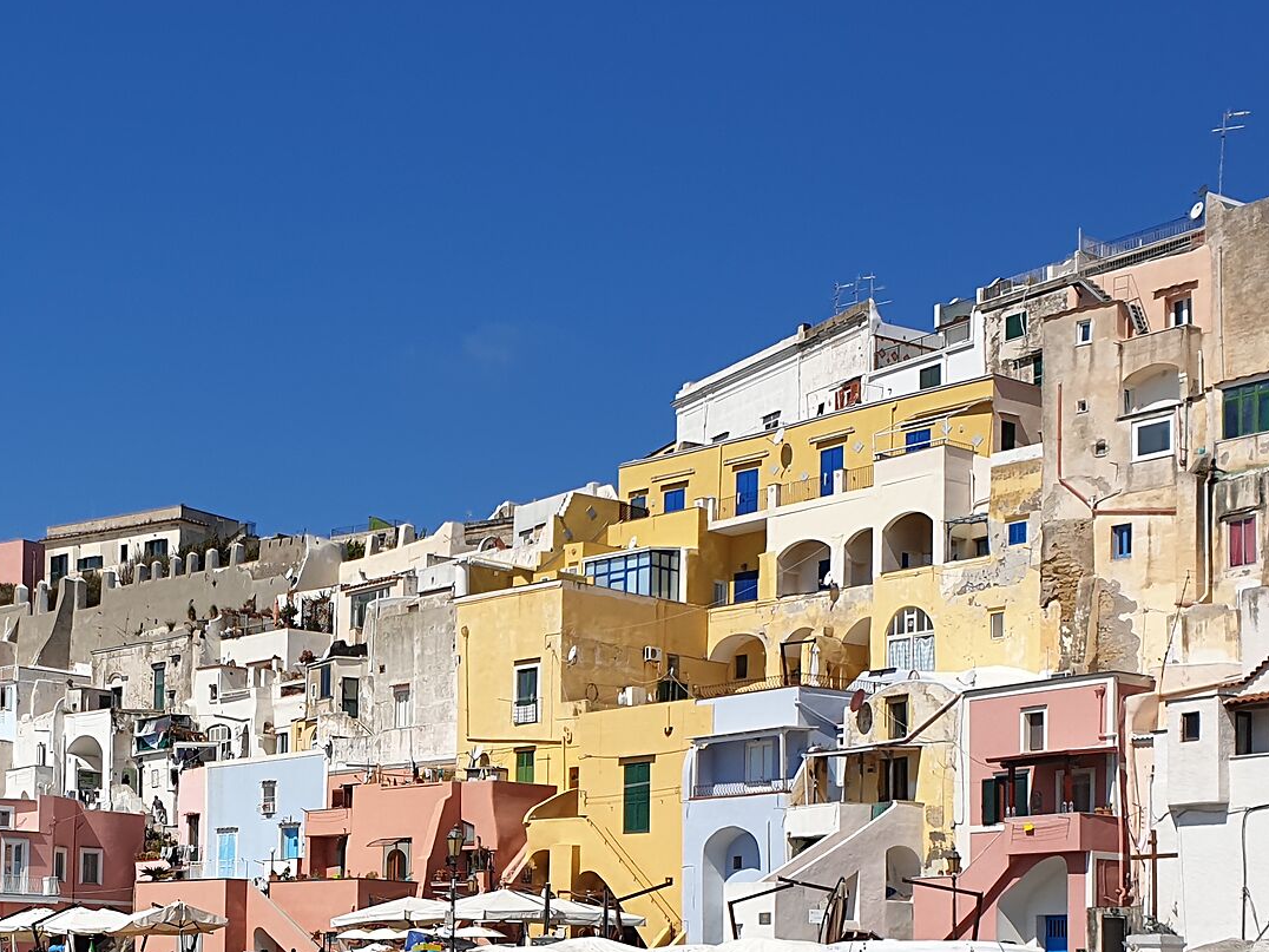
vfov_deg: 24.4
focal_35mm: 58
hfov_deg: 32.5
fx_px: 2126
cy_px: 887
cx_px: 292
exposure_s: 1/2825
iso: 50
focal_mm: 4.3
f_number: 2.4
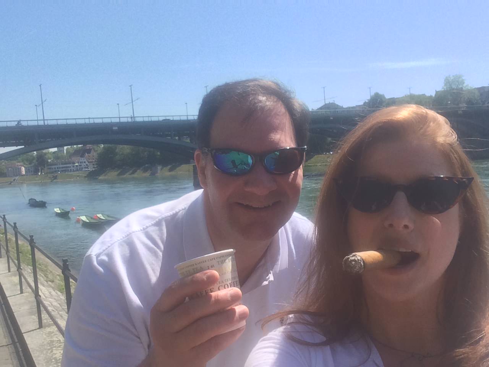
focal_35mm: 31
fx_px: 438
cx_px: 244
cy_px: 184
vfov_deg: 45.4
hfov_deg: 58.4
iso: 50
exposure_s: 1/1186
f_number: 2.4
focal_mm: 2.15
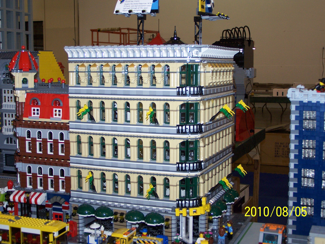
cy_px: 122
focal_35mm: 59
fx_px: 554
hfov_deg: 32.7
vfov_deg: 24.8
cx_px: 162
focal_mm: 9.8
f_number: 3.1
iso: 140
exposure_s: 1/60
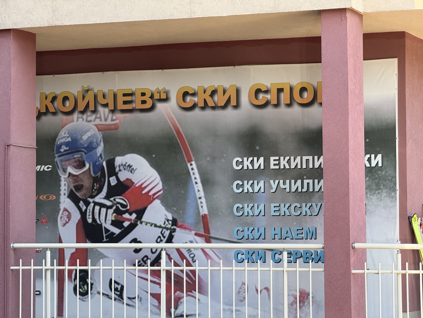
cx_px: 212
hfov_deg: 16.4
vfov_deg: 12.3
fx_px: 1466
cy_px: 159
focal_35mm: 120
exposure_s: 1/133
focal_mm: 15.66
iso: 64
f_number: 2.8
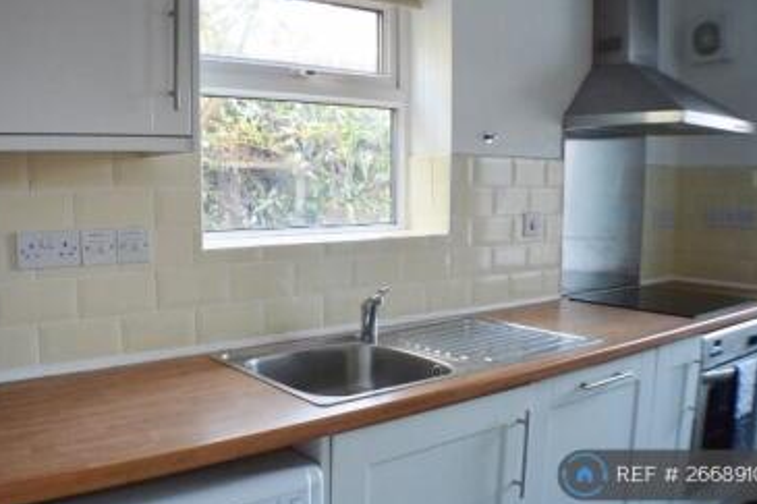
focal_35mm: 43
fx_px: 904
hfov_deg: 45.2
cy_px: 293
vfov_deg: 31.1
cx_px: 305
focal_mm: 22
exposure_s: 1/60
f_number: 3.8
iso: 640
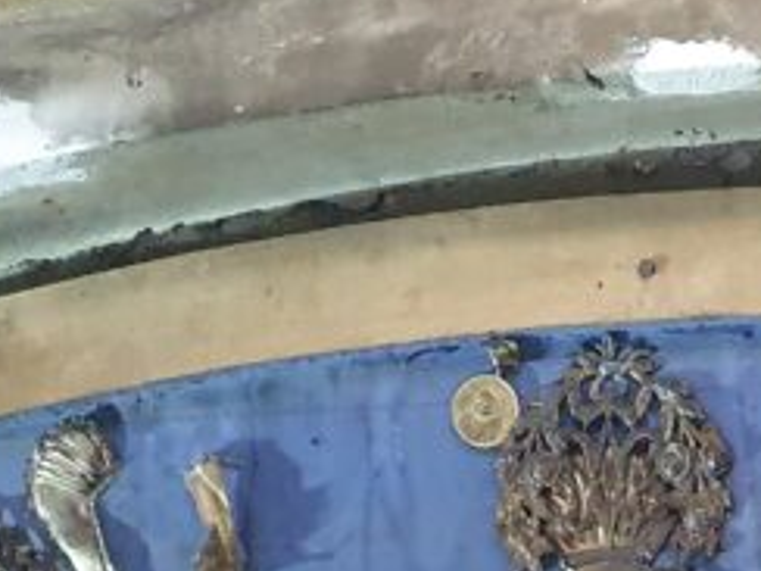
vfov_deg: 12.0
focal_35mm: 109
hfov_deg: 17.2
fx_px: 2396
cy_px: 1176
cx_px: 908
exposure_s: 1/50
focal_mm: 4.32
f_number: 1.5
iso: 640
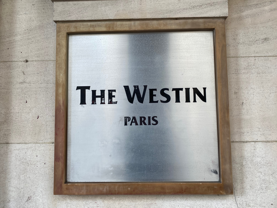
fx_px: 208
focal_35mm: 26
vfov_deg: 53.1
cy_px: 104
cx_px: 138
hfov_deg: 67.3
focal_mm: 4.25
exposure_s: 1/126
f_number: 1.8
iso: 32
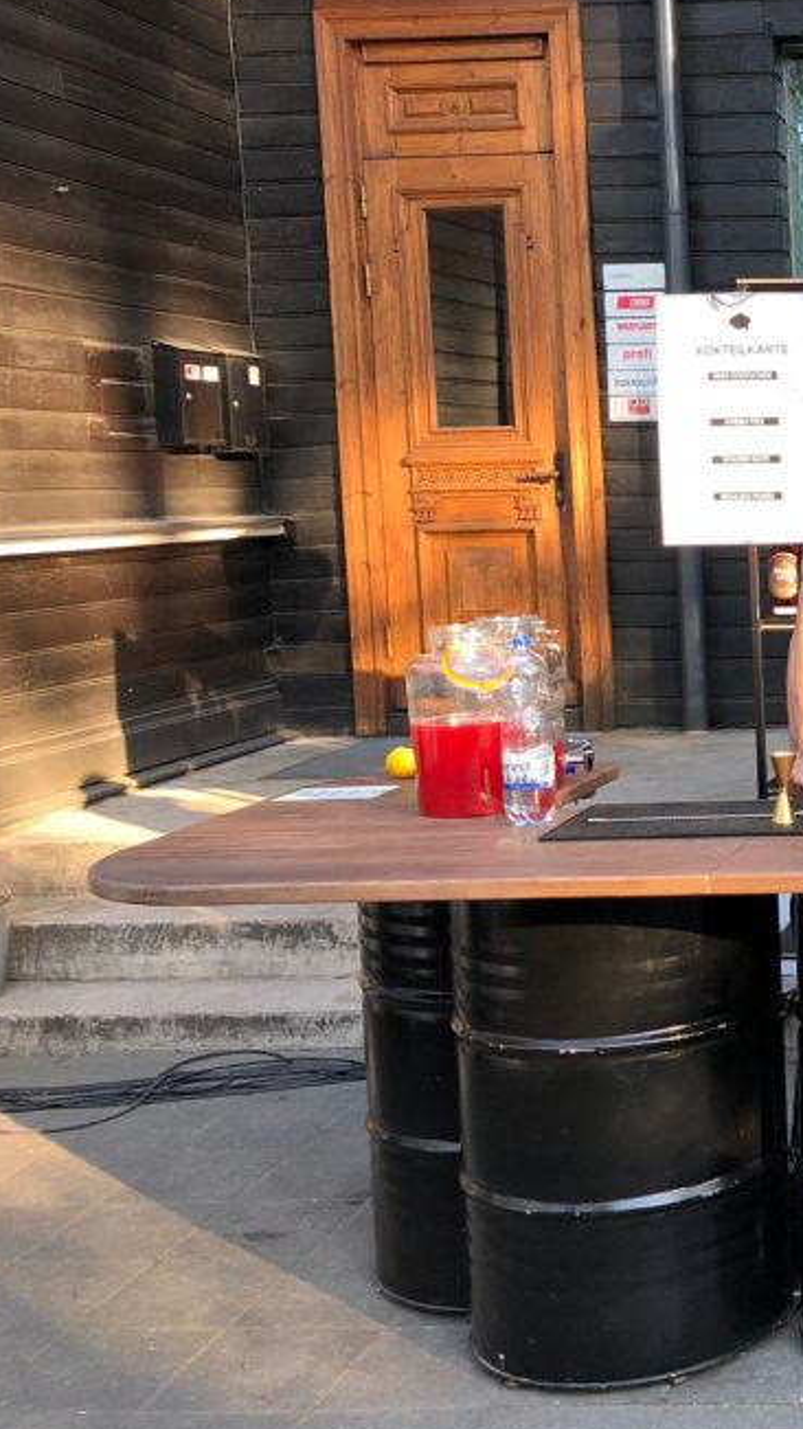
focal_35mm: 48
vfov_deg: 42.8
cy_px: 617
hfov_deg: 21.9
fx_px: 1818
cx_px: 1104
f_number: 1.8
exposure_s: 1/100
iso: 40
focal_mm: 4
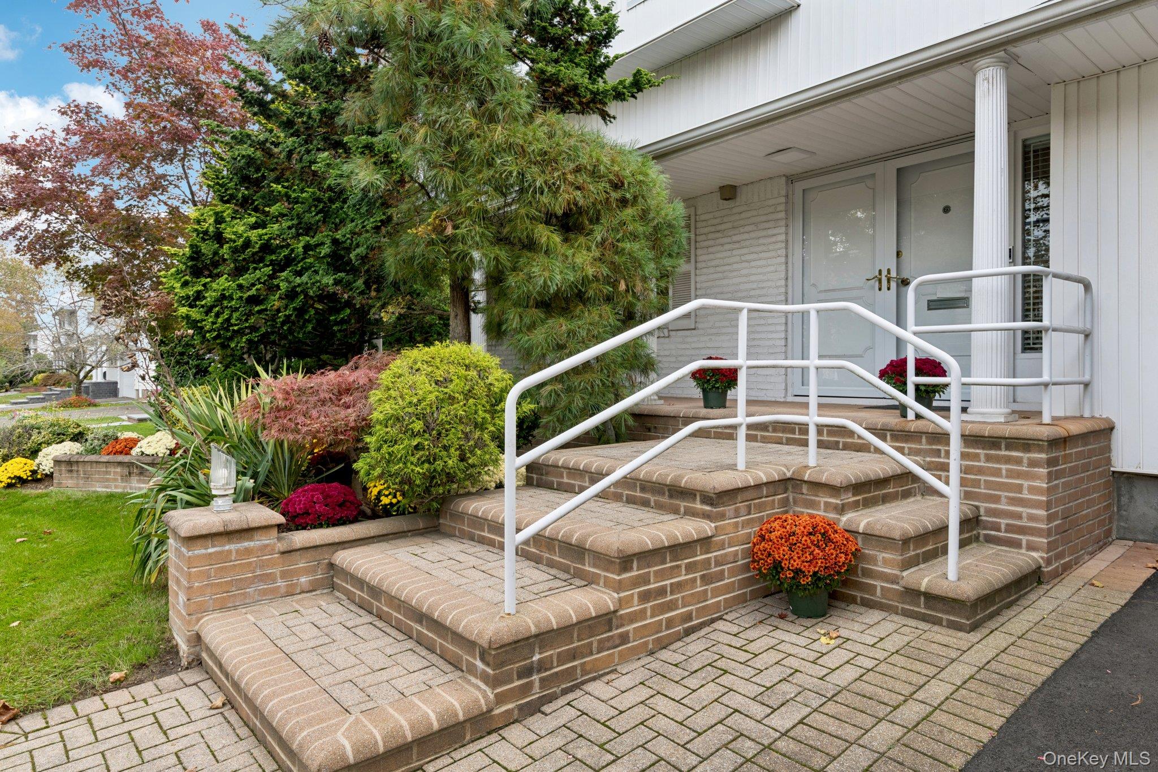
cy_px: 386
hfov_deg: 78.6
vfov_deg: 57.2
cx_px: 579
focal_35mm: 22
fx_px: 708
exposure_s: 1/60
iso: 160
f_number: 9
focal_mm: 22
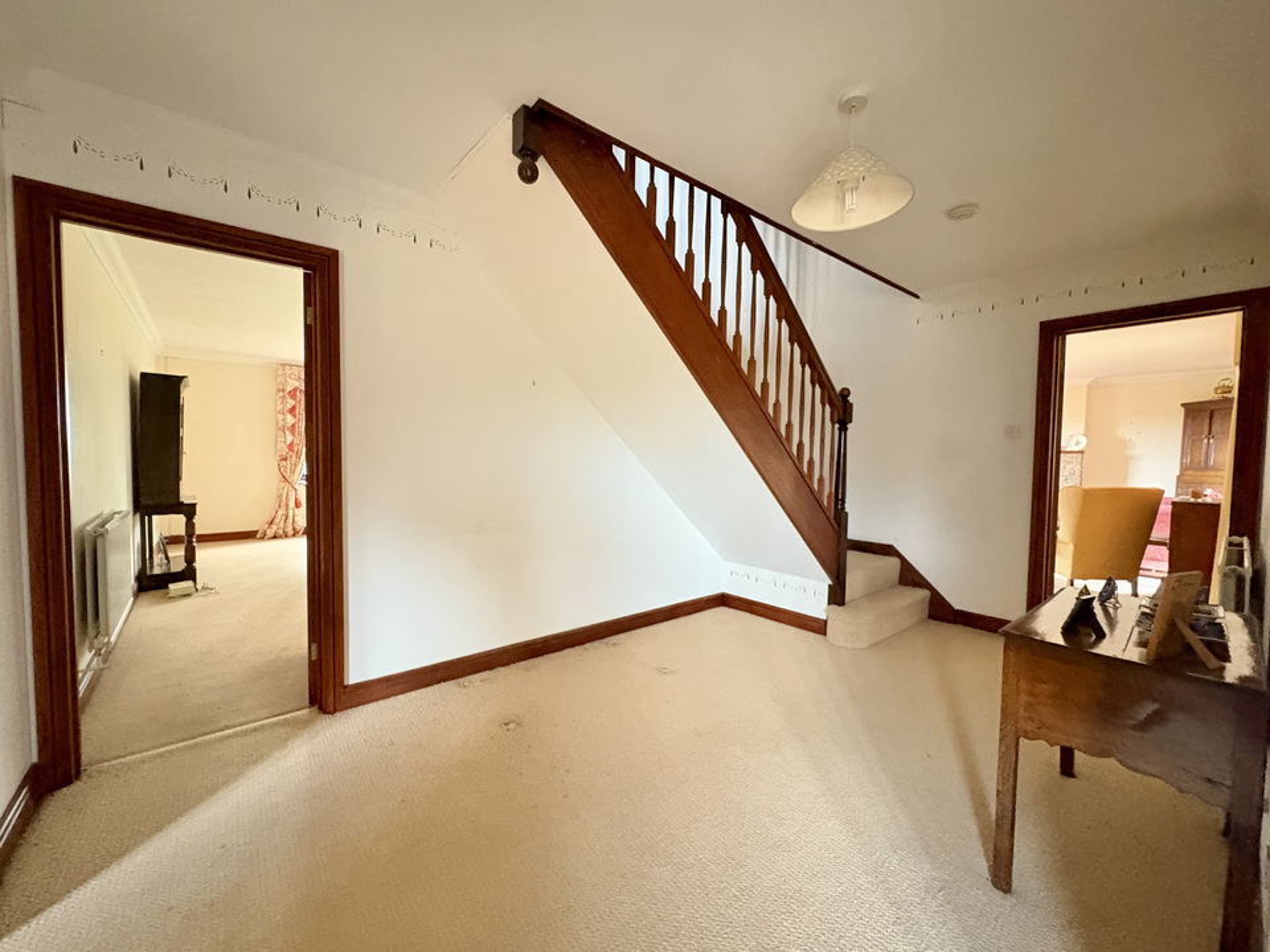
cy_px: 476
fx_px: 514
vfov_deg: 85.7
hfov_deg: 102.1
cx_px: 635
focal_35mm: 14
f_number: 2.2
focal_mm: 2.22
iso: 1600
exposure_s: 1/30
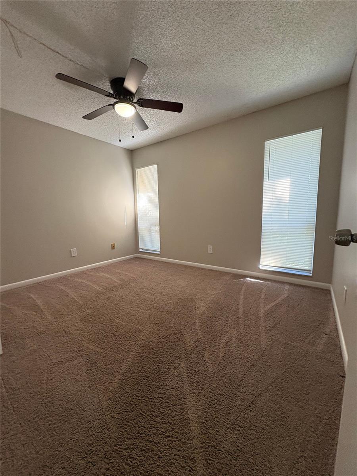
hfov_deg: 85.7
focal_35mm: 14
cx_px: 178
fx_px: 193
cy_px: 238
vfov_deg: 102.1
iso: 320
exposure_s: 1/60
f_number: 2.2
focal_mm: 2.22
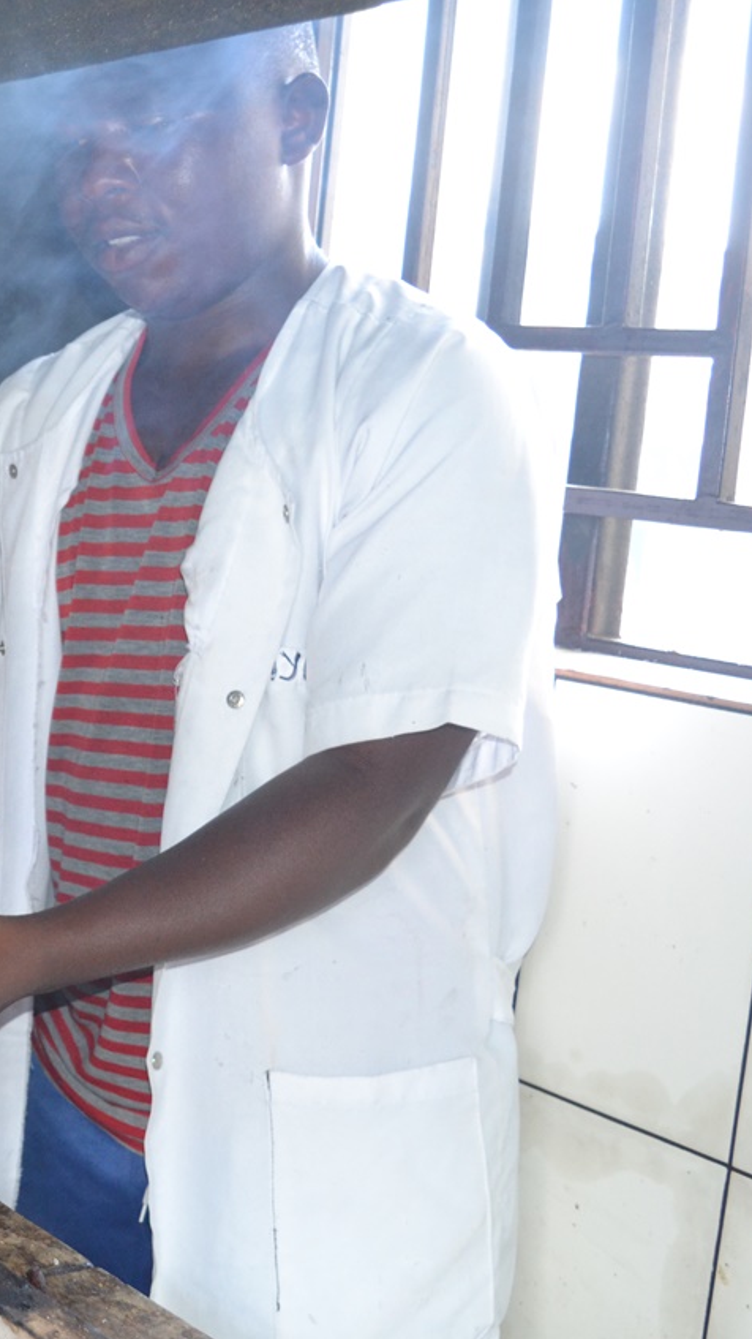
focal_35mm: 57
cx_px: -237
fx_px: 2022
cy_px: 673
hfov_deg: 19.4
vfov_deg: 36.6
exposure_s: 1/60
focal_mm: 24
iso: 1400
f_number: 5
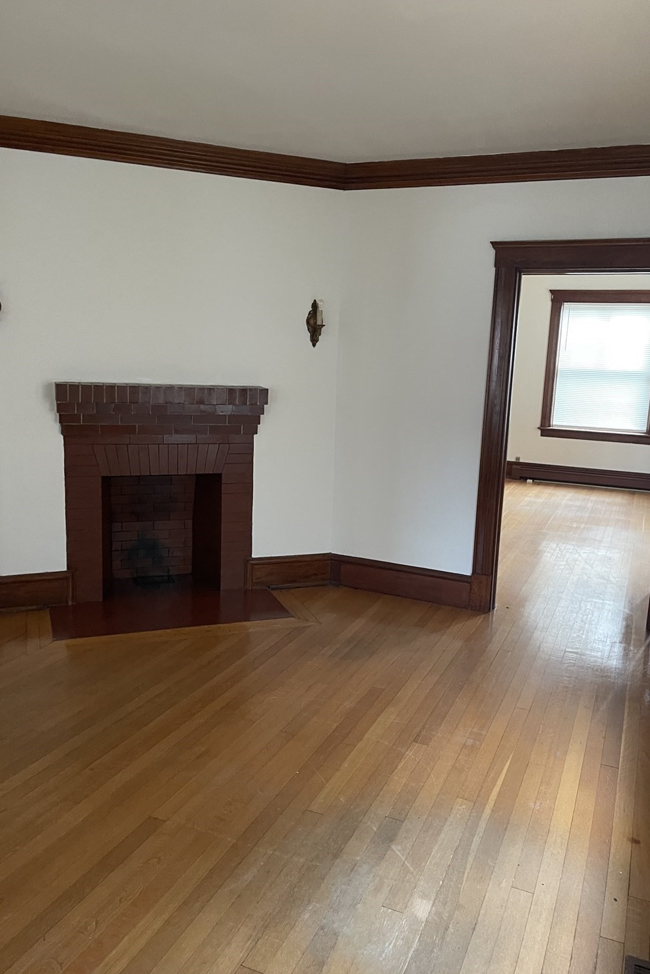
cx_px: 309
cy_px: 475
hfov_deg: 47.9
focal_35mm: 27
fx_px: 731
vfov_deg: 67.4
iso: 500
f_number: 1.6
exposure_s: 1/40
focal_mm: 5.1
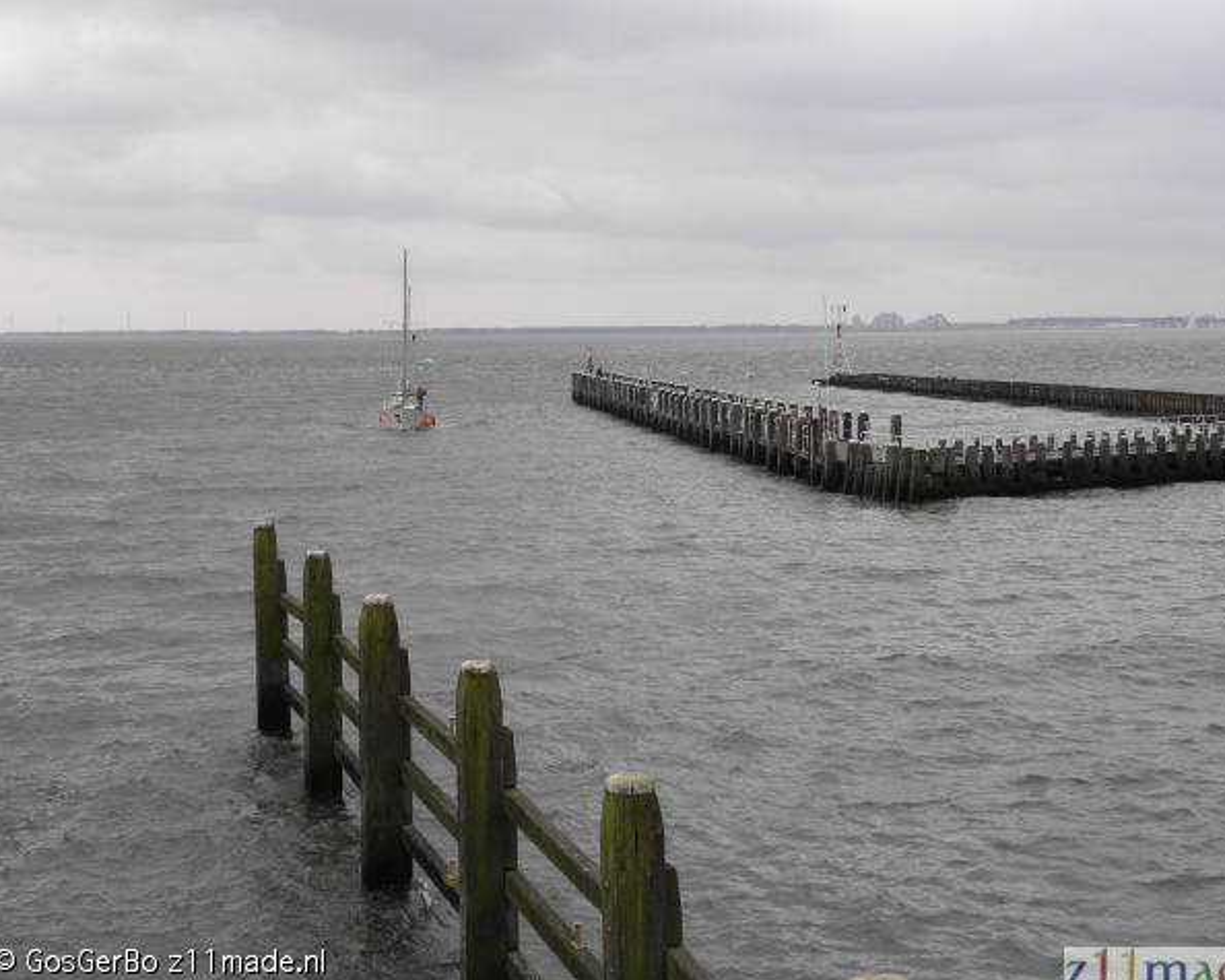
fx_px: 2211
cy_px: 493
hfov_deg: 31.0
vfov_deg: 25.0
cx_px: 610
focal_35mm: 61
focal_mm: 10.3
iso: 64
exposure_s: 1/251
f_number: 4.5
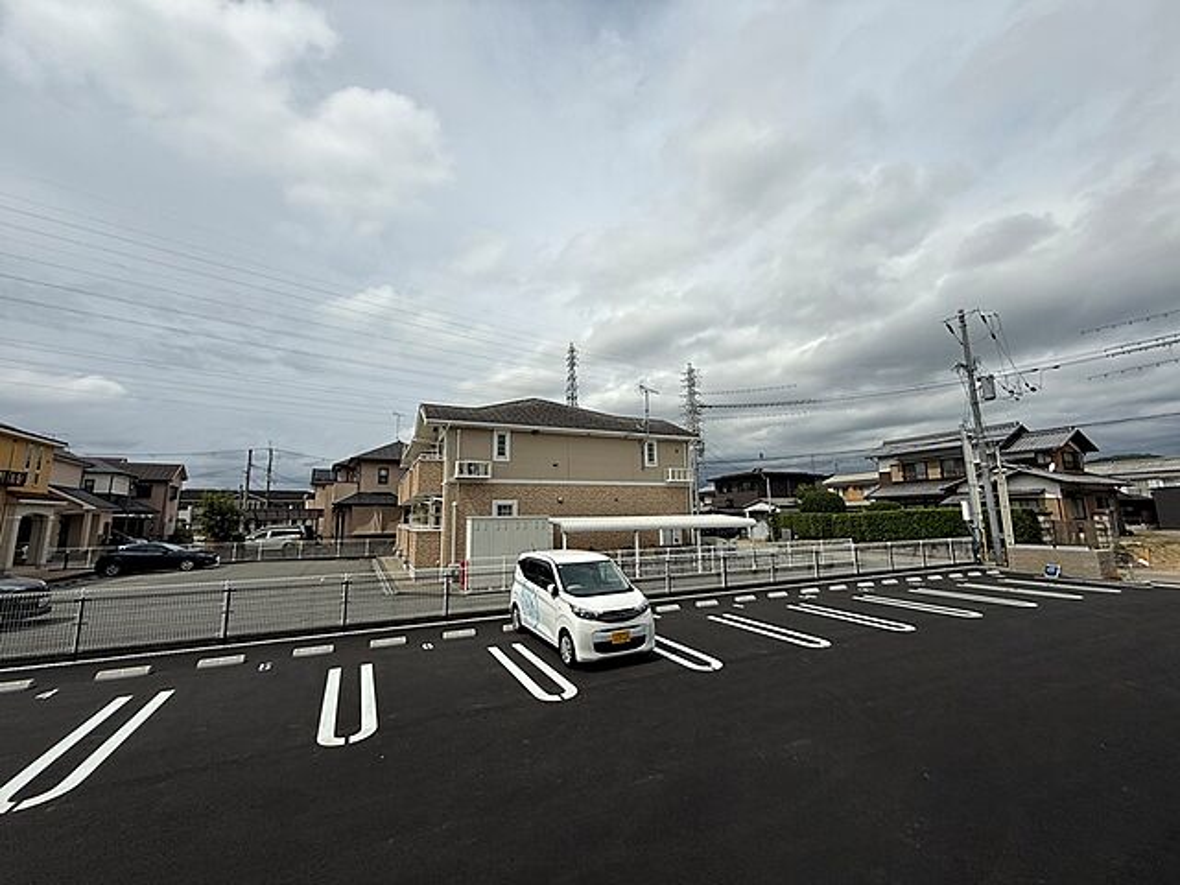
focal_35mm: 14
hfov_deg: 102.1
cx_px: 590
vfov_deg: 85.7
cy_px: 442
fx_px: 477
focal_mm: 2.22
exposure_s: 1/6173
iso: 50
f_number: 2.2
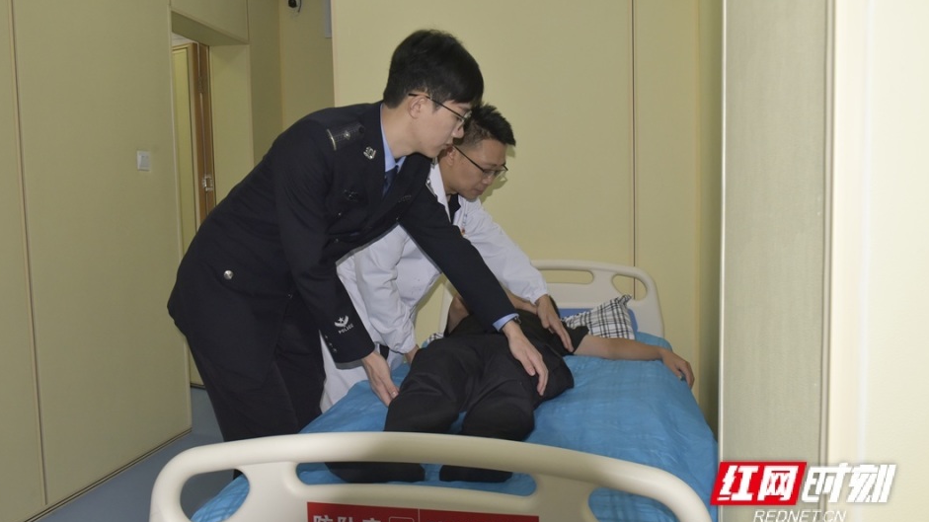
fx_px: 764
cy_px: 251
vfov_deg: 37.8
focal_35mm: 31
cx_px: 467
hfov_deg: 62.6
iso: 1600
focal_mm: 29
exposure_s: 1/125
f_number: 5.6
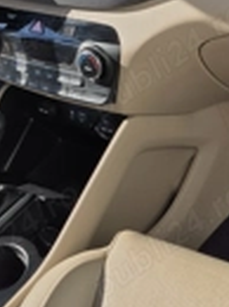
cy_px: -80
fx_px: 628
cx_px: 85
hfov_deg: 20.6
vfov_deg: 24.4
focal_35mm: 71
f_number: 1.8
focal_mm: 5.4
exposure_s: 1/1000
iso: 25
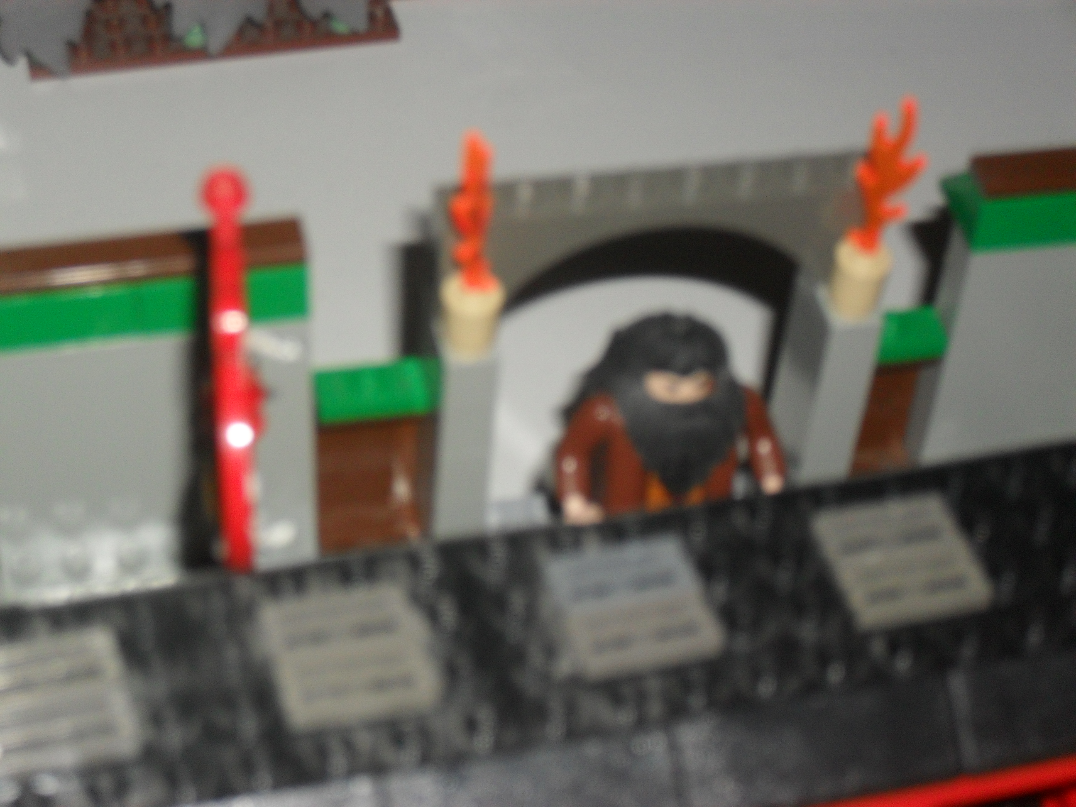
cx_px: 538
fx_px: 2766
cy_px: 404
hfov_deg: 22.0
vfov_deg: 16.6
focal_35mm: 89
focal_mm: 15.7
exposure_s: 1/60
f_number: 5.5
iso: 200
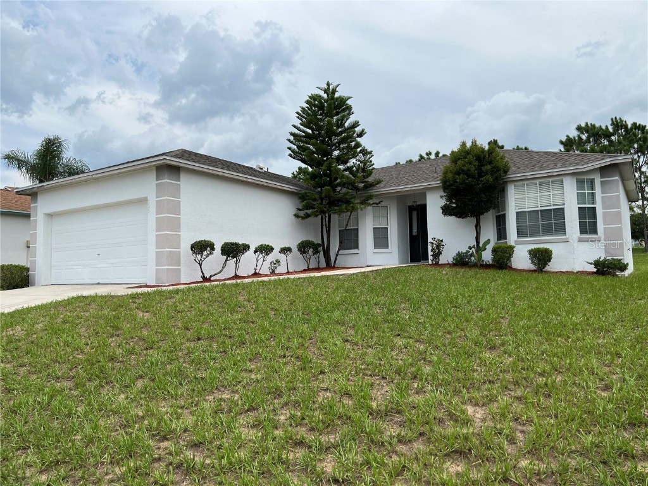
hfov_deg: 67.3
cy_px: 243
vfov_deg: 53.1
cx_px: 324
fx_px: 487
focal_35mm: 26
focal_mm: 5.7
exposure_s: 1/4831
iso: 50
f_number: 1.5
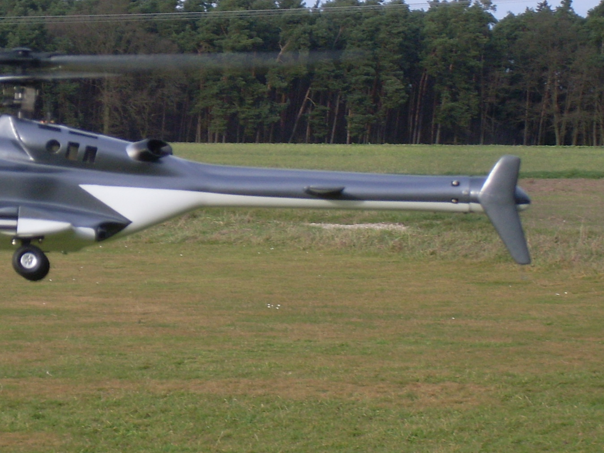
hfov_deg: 9.0
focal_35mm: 219
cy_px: 237
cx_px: 186
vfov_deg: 6.8
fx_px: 3822
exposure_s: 1/180
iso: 80
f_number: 5.6
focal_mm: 18.9
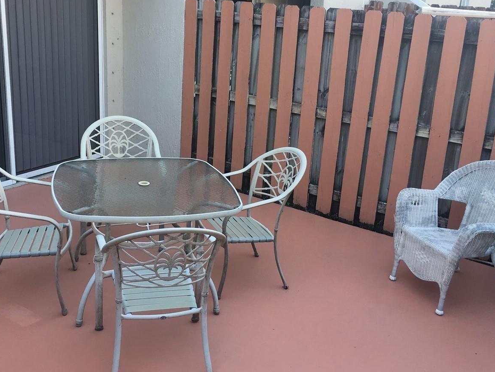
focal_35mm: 40
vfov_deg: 35.9
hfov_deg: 46.6
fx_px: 572
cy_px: 163
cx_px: 200
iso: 25
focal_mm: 4.15
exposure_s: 1/60
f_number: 2.2
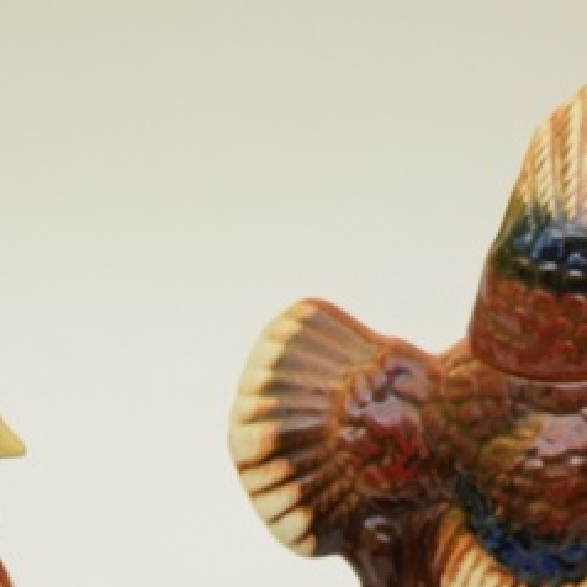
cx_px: 723
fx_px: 5656
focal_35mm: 295
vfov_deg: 5.9
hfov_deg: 5.9
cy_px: 744
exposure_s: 1/60
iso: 1250
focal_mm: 55
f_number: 5.6
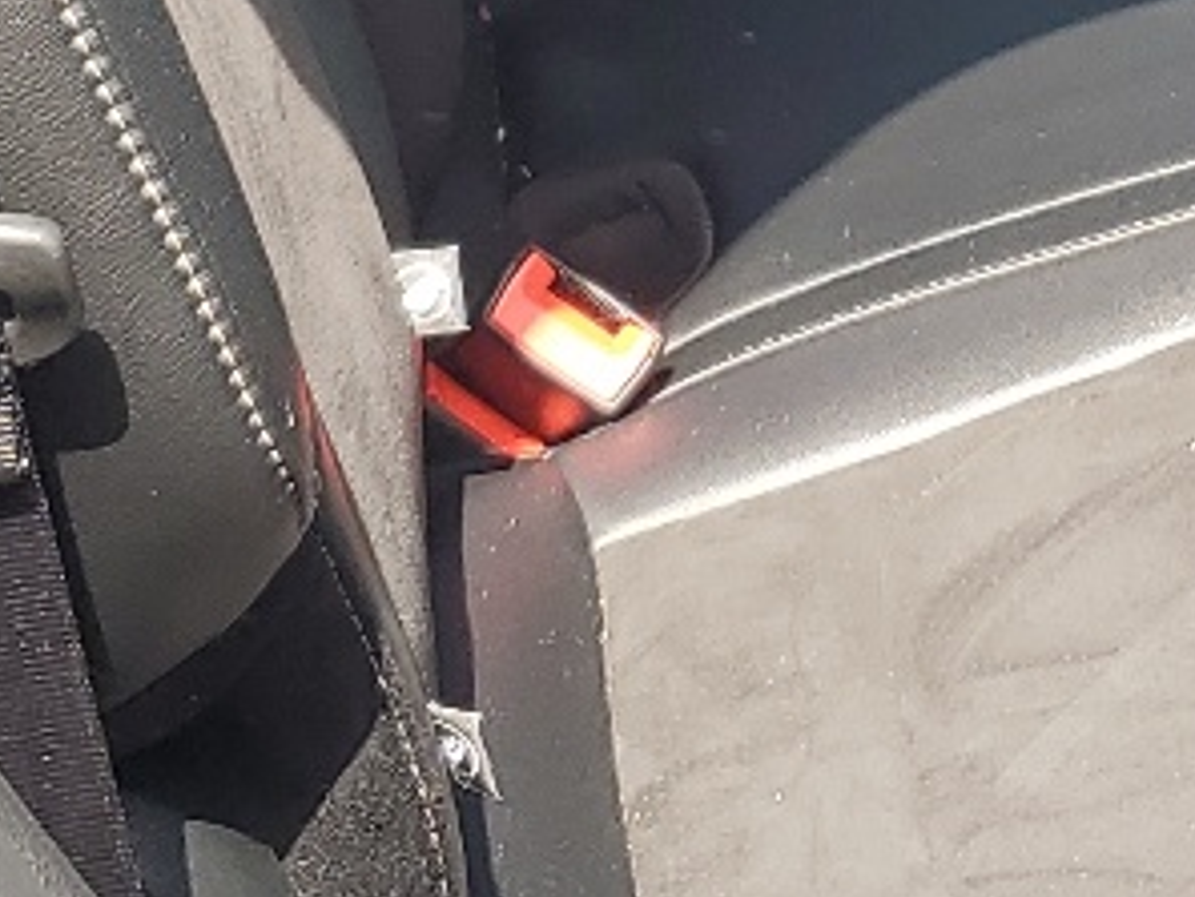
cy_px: -632
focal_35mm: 140
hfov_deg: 14.0
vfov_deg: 10.1
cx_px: 1046
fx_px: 4835
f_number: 1.5
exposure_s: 1/476
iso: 50
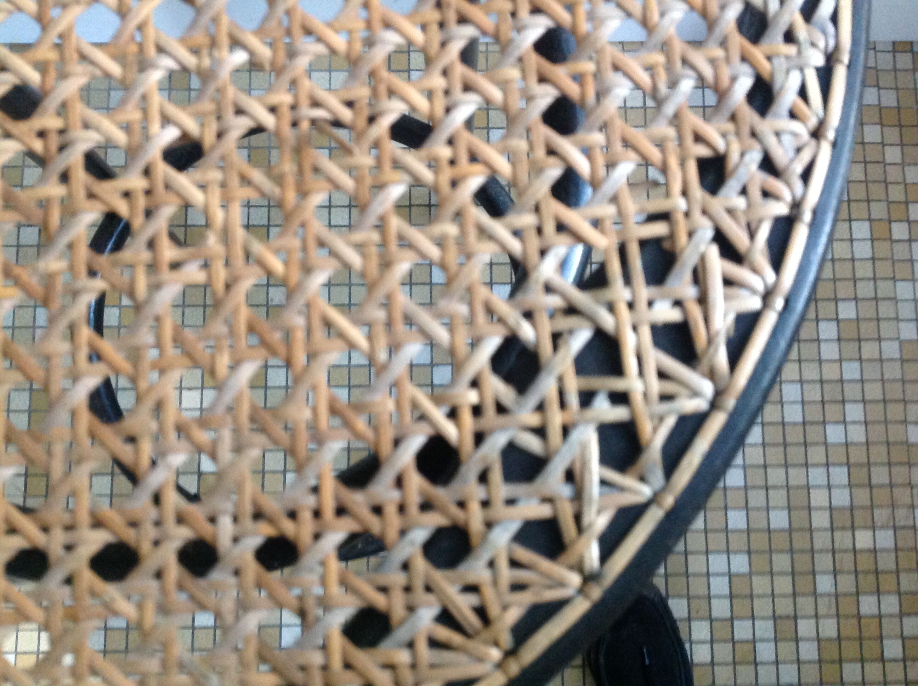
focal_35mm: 35
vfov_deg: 40.6
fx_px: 927
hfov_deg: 52.7
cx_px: 459
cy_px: 343
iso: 320
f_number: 2.4
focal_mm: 4.28
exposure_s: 1/15
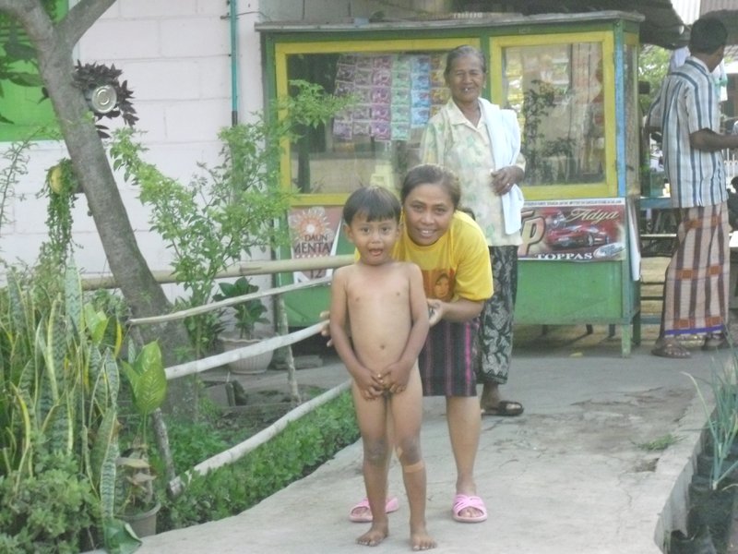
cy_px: 277
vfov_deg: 13.1
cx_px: 369
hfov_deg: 17.4
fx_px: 2409
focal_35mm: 113
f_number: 5.2
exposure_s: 1/100
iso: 800
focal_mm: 18.6
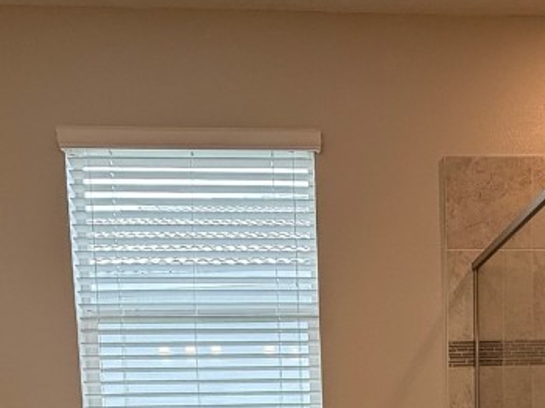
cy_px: 515
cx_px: 336
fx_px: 645
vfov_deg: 29.2
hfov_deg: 45.5
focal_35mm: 41
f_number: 2.2
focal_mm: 2.22
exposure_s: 1/120
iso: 100
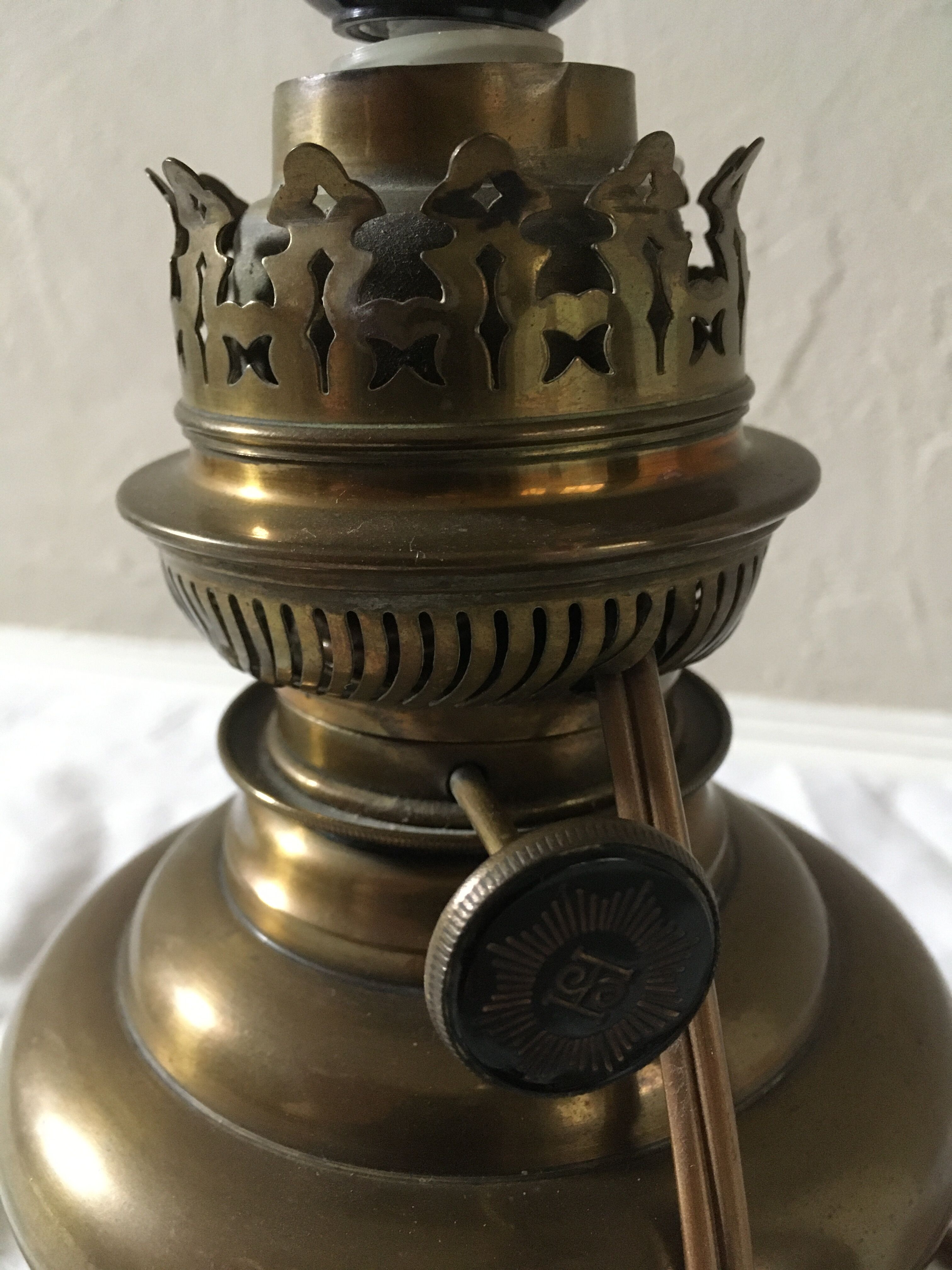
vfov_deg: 61.7
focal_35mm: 29
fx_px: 1063
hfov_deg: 48.2
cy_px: 635
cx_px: 476
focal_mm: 4.15
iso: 250
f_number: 2.2
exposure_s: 1/17
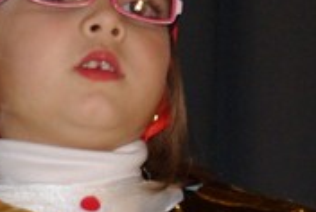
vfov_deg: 2.5
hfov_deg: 3.7
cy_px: 367
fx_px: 4809
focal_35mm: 547
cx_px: -171
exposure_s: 1/60
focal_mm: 50
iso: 400
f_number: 5.6
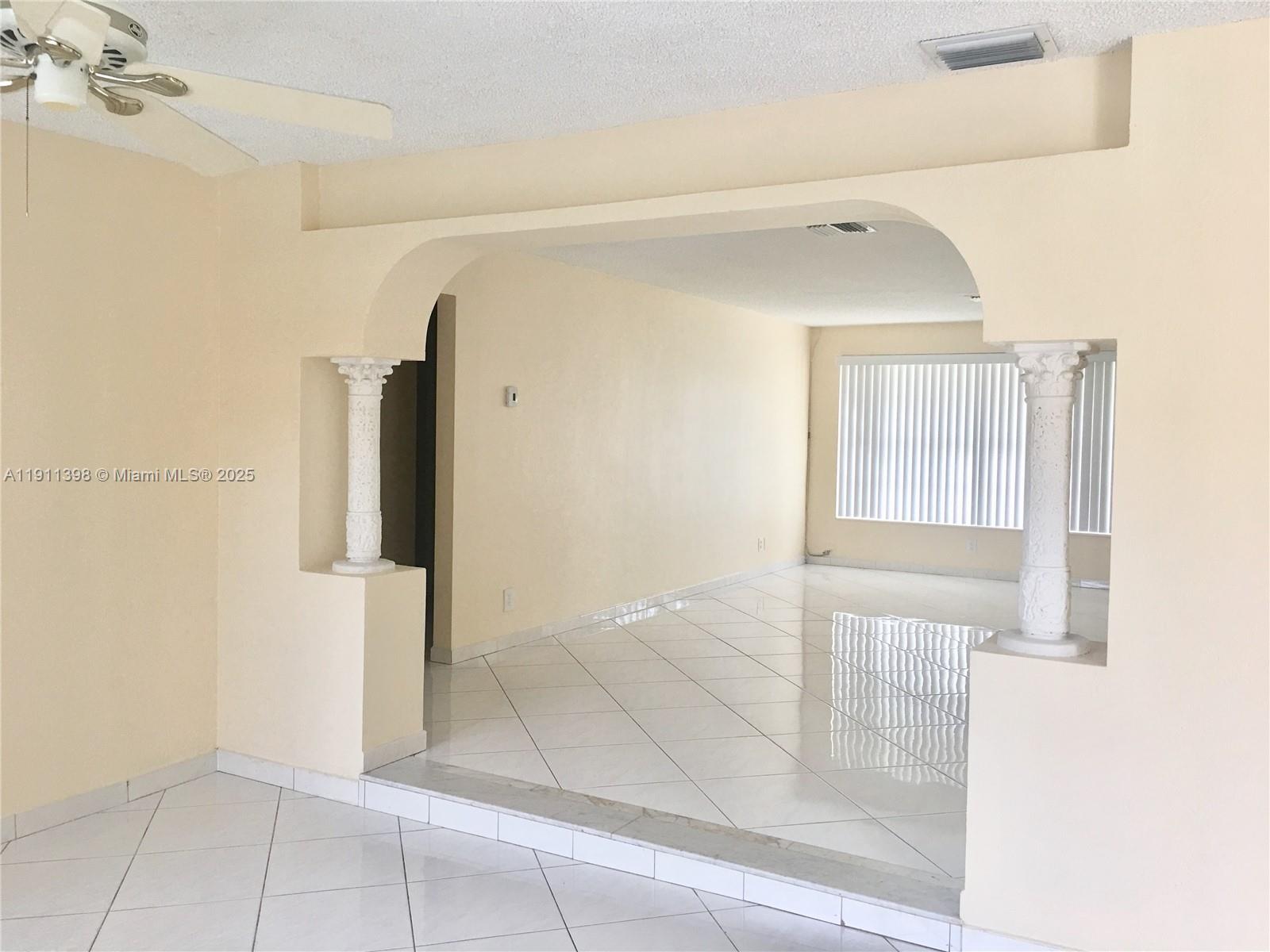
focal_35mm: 29
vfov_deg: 48.2
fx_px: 1064
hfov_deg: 61.7
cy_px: 476
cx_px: 635
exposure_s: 1/30
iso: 25
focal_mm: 4.15
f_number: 2.2
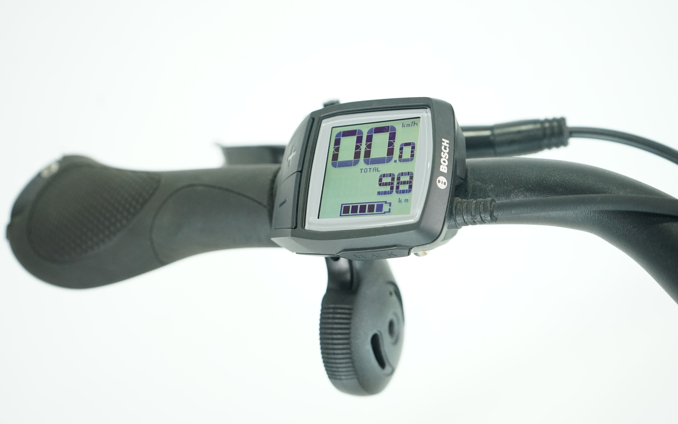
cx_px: 340
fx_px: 684
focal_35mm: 37
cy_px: 207
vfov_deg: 34.4
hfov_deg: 52.7
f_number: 5
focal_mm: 36
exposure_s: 1/200
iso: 3200
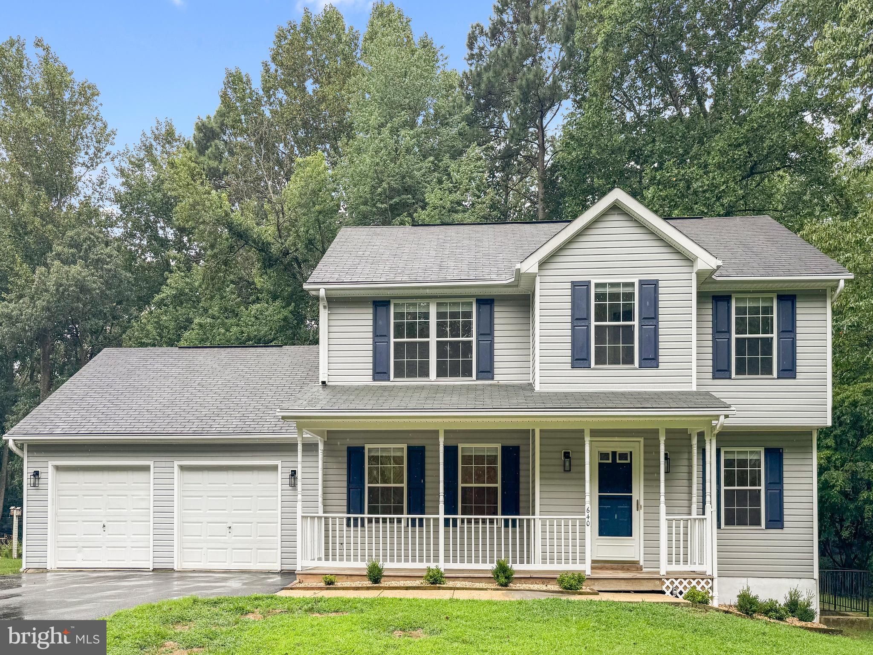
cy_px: 328
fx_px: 605
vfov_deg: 56.8
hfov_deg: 71.6
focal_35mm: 24
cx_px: 436
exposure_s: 1/800
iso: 80
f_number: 1.8
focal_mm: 6.76
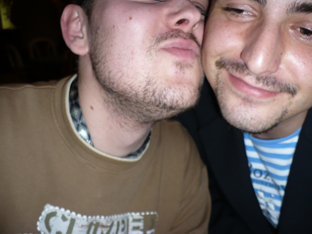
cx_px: 156
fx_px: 333
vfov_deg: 38.7
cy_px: 117
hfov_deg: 50.1
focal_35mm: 37
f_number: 2.8
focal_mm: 6.1
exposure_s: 1/30
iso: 100
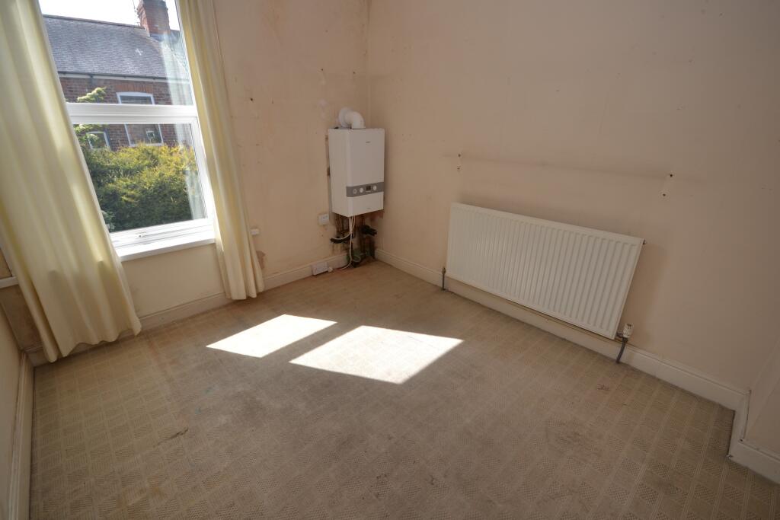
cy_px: 260
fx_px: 325
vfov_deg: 77.3
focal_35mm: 15
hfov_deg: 100.4
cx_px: 390
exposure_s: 1/125
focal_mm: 10
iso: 110
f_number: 5.6
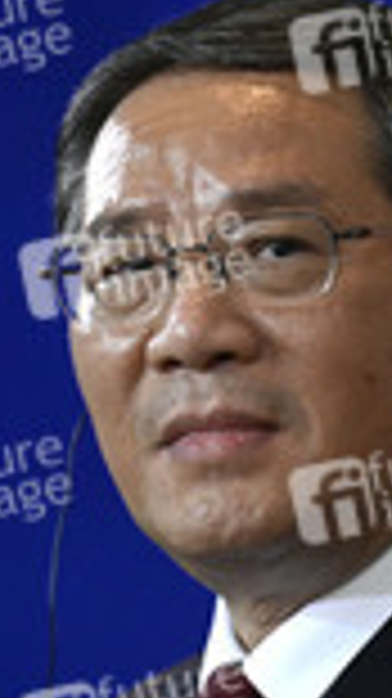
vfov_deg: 3.6
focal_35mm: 608
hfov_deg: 2.0
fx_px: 11253
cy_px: 153
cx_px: 466
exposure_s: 1/800
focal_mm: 200
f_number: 5
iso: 6400
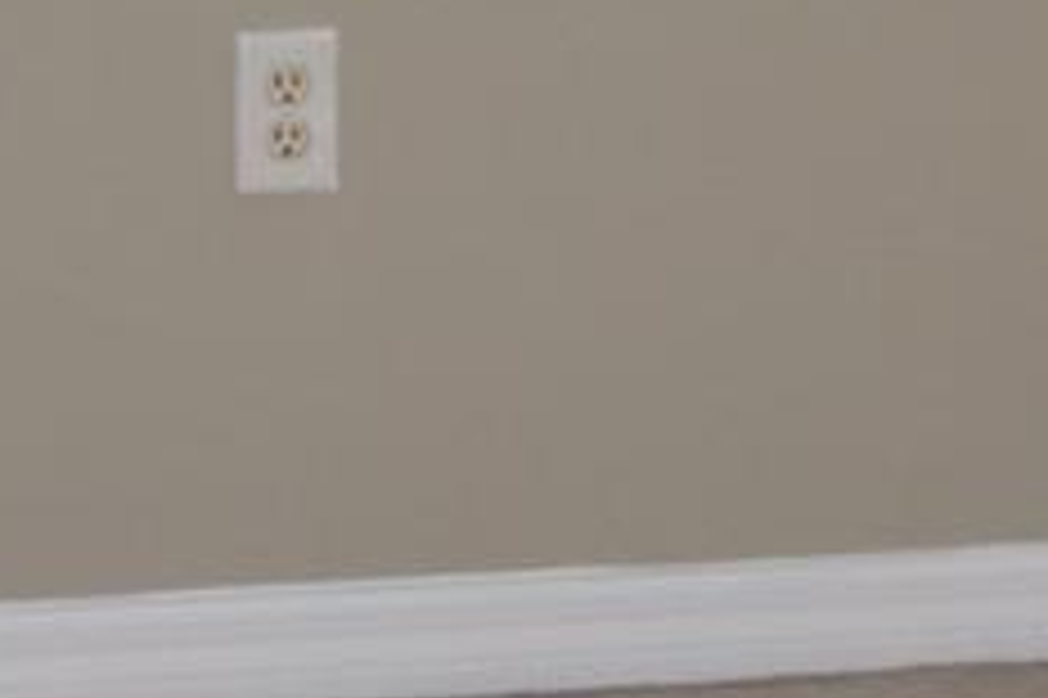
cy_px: -1153
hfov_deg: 9.1
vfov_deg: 5.7
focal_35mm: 227
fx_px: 6603
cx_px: 738
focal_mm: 22
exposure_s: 1/125
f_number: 5.6
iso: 560
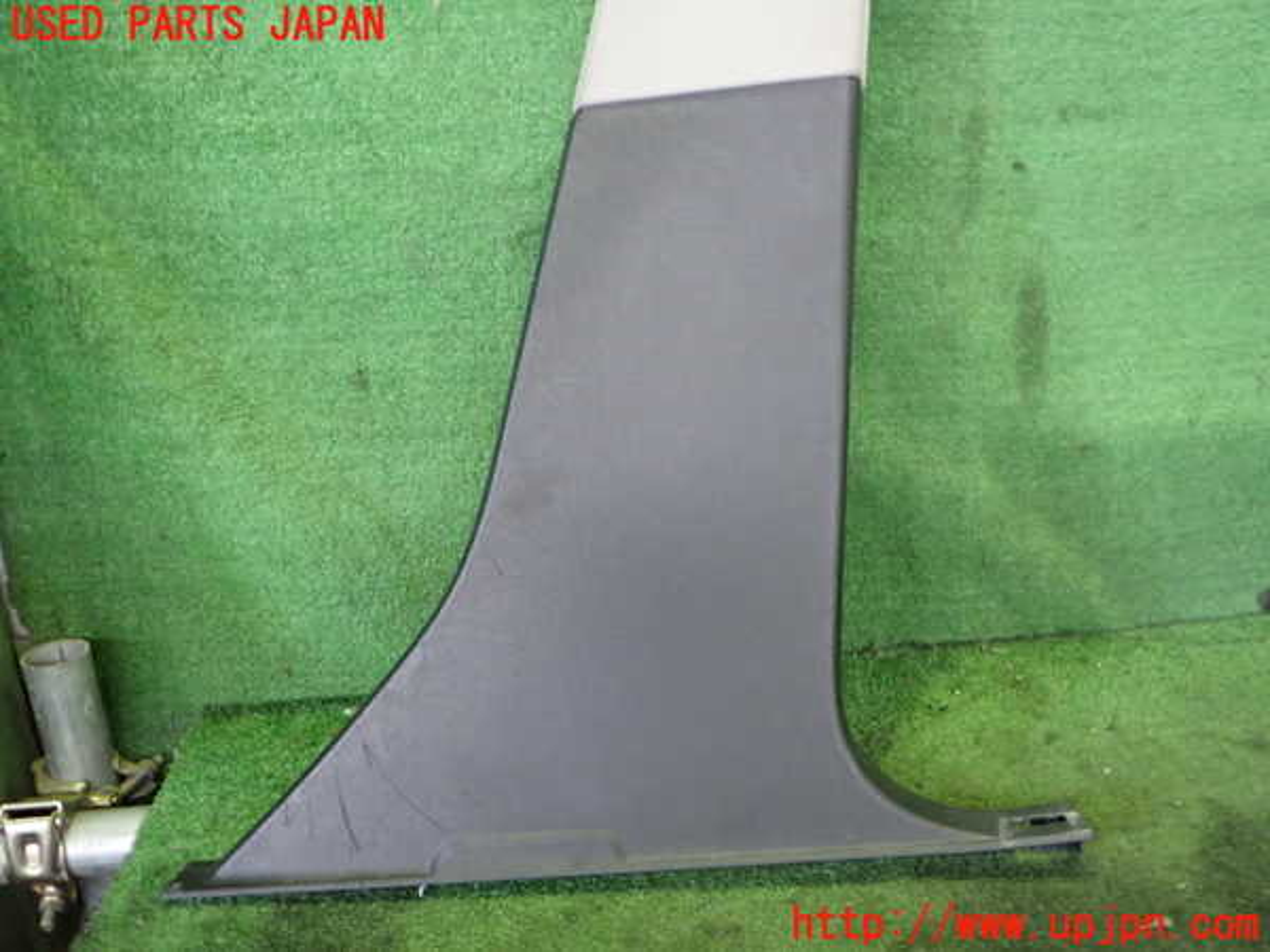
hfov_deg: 60.0
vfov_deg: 46.8
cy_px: 476
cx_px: 635
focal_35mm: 30
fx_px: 1101
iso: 640
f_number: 2.3
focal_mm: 5.4
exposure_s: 1/40
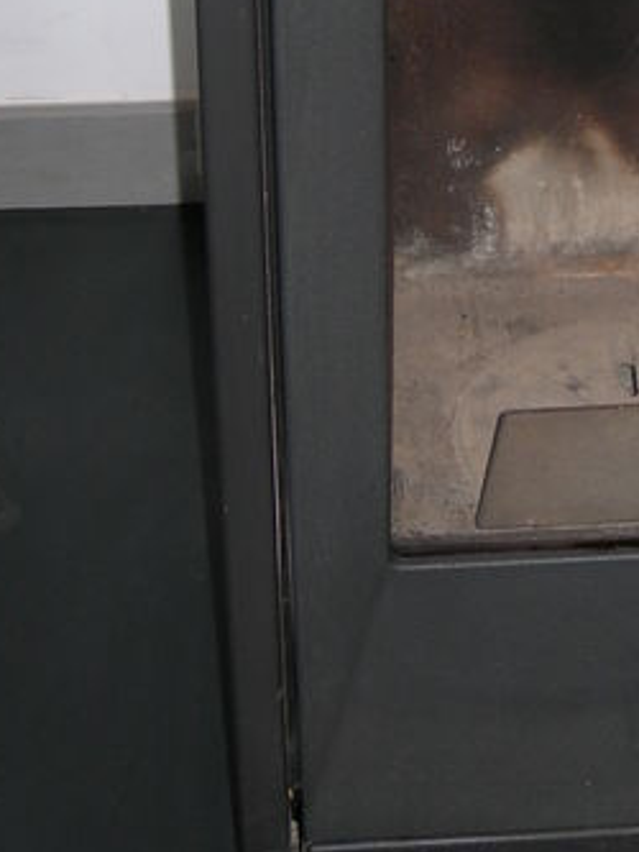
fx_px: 2804
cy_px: 59
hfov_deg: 12.8
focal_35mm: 114
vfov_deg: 17.0
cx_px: 677
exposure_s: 1/60.1
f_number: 2.8
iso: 50
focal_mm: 7.8
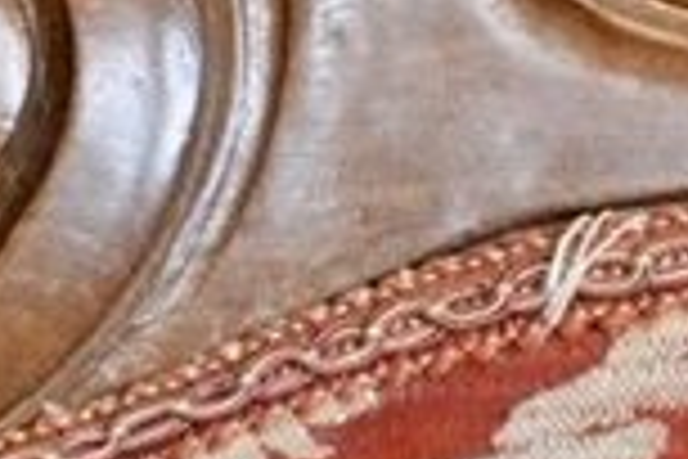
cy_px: -198
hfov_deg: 3.6
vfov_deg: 2.4
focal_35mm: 575
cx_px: 710
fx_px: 10993
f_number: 5.6
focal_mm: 85
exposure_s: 1/25
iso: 3200
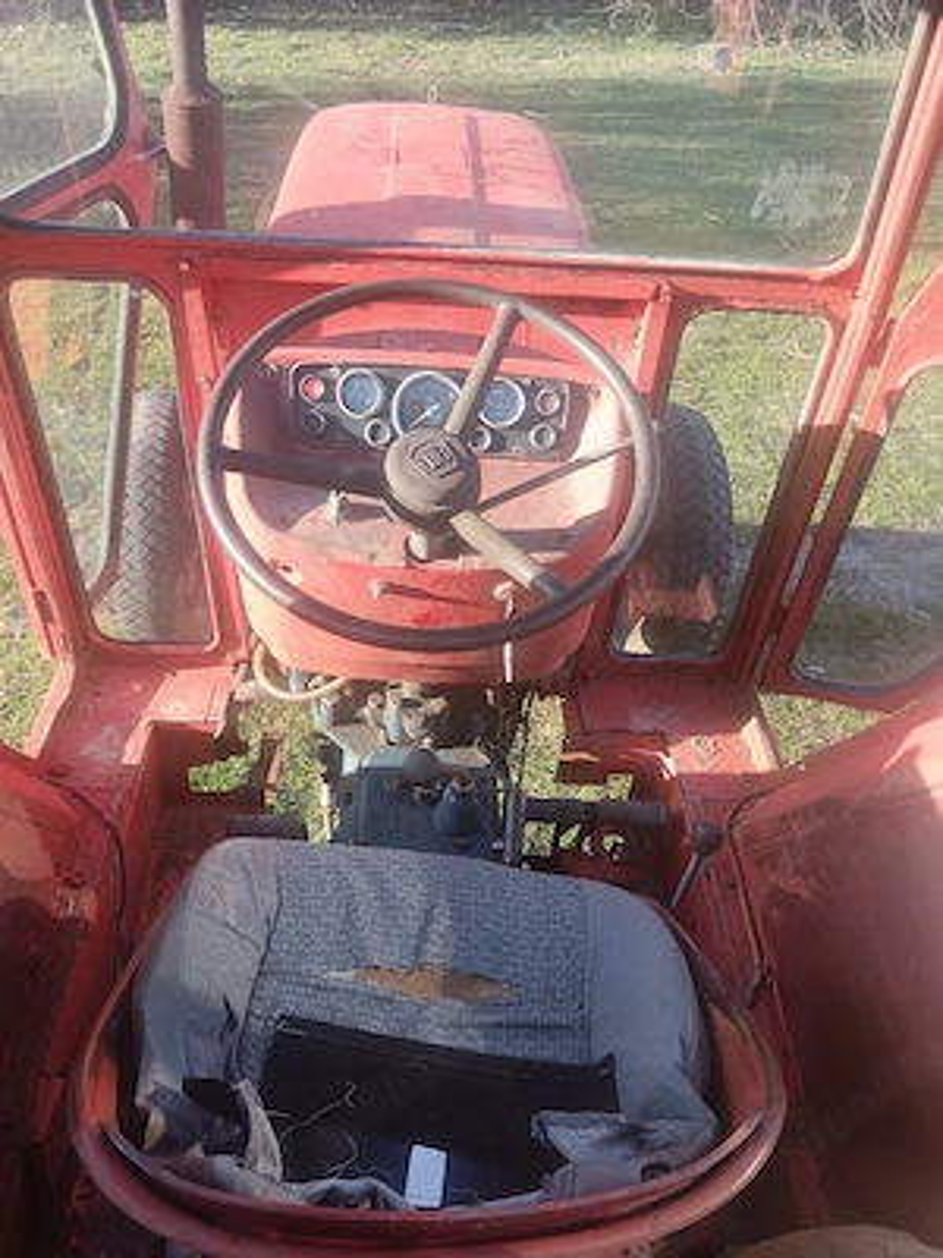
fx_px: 981
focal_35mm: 27
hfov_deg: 51.4
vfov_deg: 65.3
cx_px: 472
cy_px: 629
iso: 132
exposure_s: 1/101
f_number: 1.9
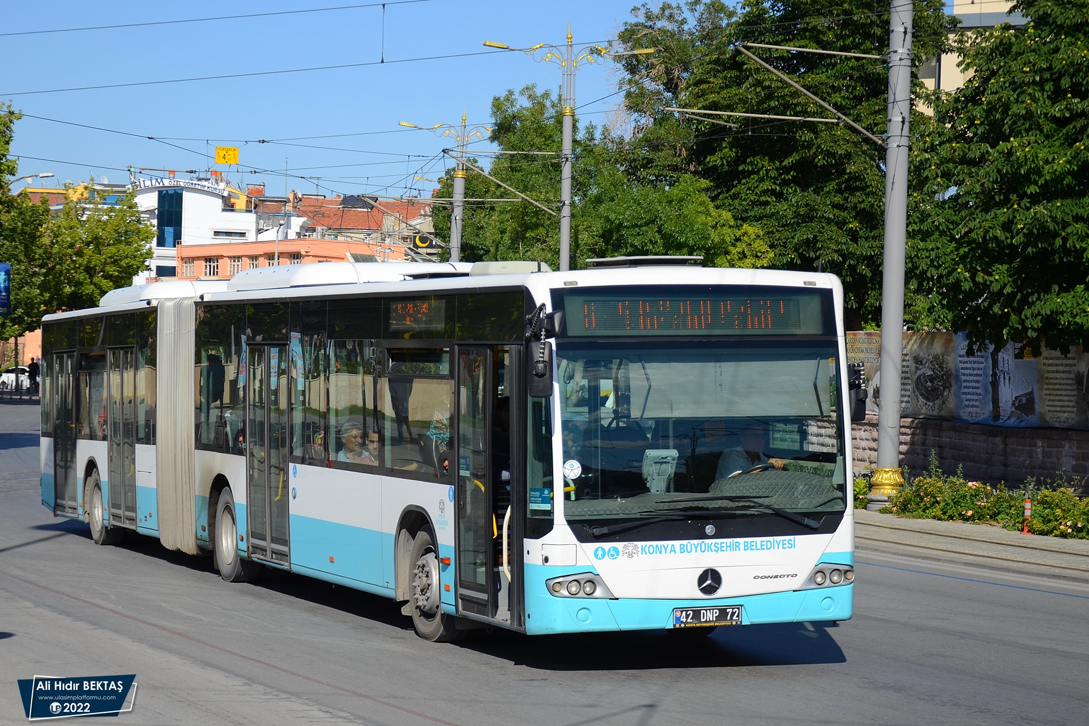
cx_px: 544
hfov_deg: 27.0
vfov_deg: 18.2
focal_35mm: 75
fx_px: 2269
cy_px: 363
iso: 160
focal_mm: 50
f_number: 5
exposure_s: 1/1250
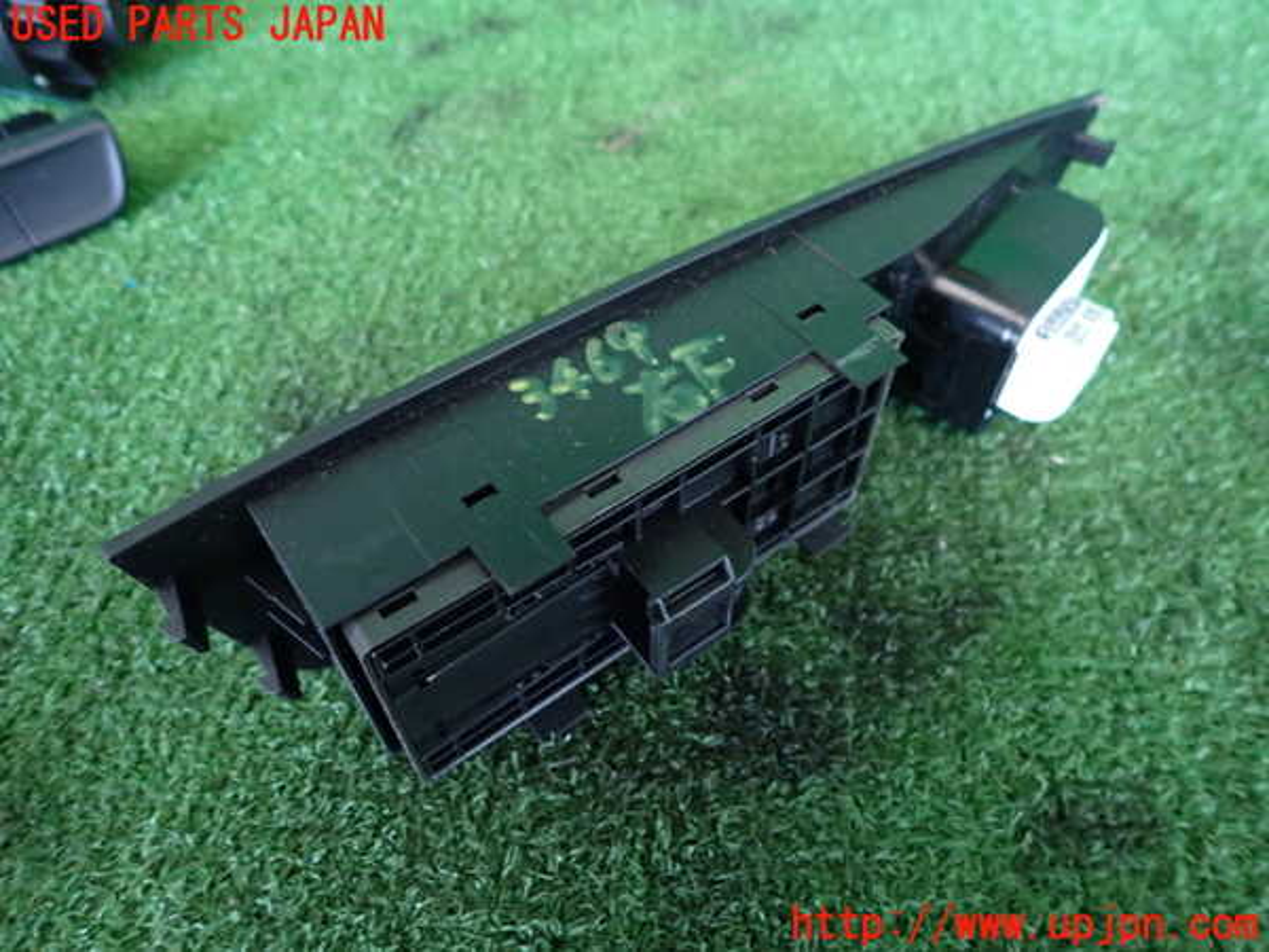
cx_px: 634
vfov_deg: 54.9
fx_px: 916
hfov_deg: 69.4
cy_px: 476
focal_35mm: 25
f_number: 2
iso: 500
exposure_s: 1/30
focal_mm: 4.5
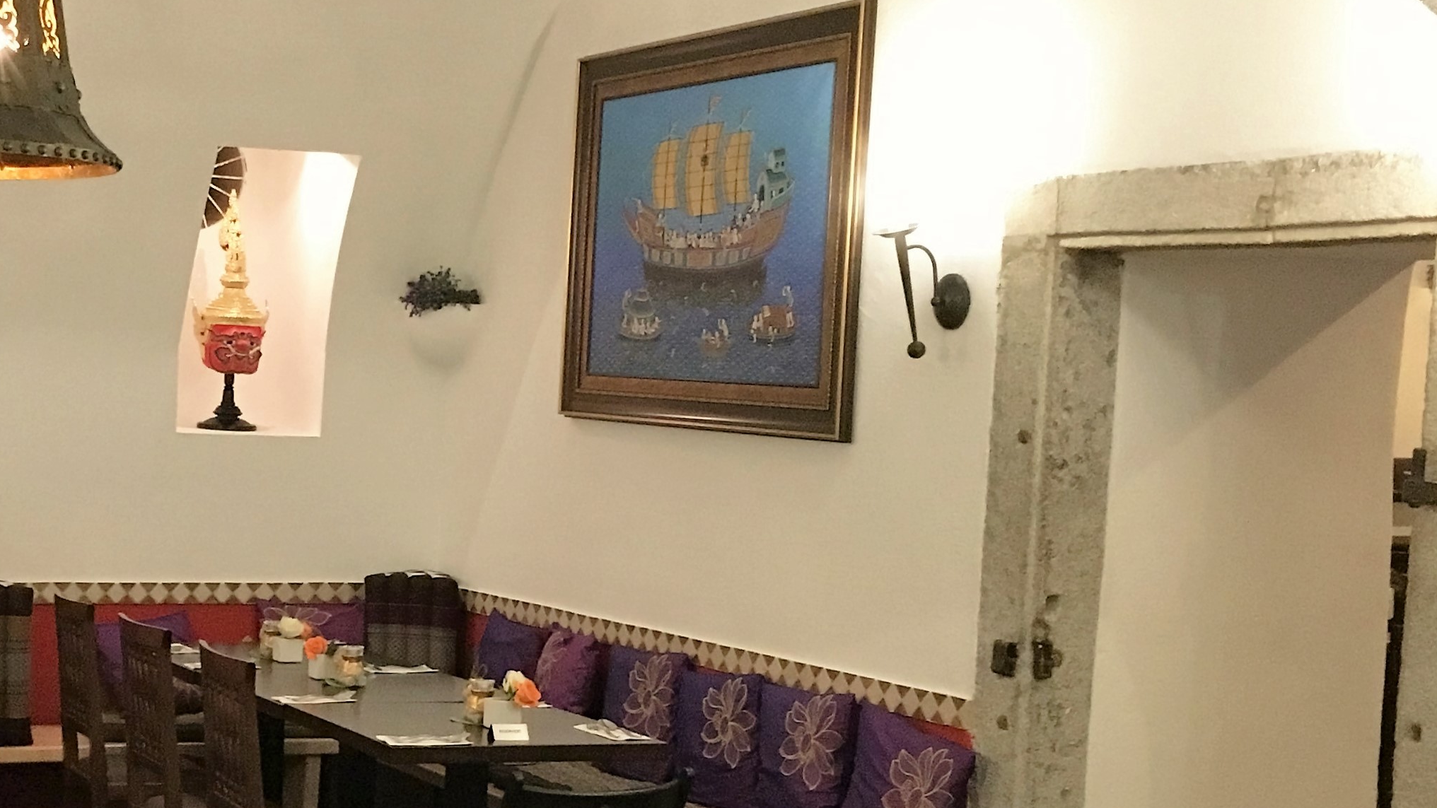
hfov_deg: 33.6
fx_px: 2286
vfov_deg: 19.8
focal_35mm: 60
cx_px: 225
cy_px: 664
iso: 250
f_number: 2.2
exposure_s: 1/17
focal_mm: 4.15
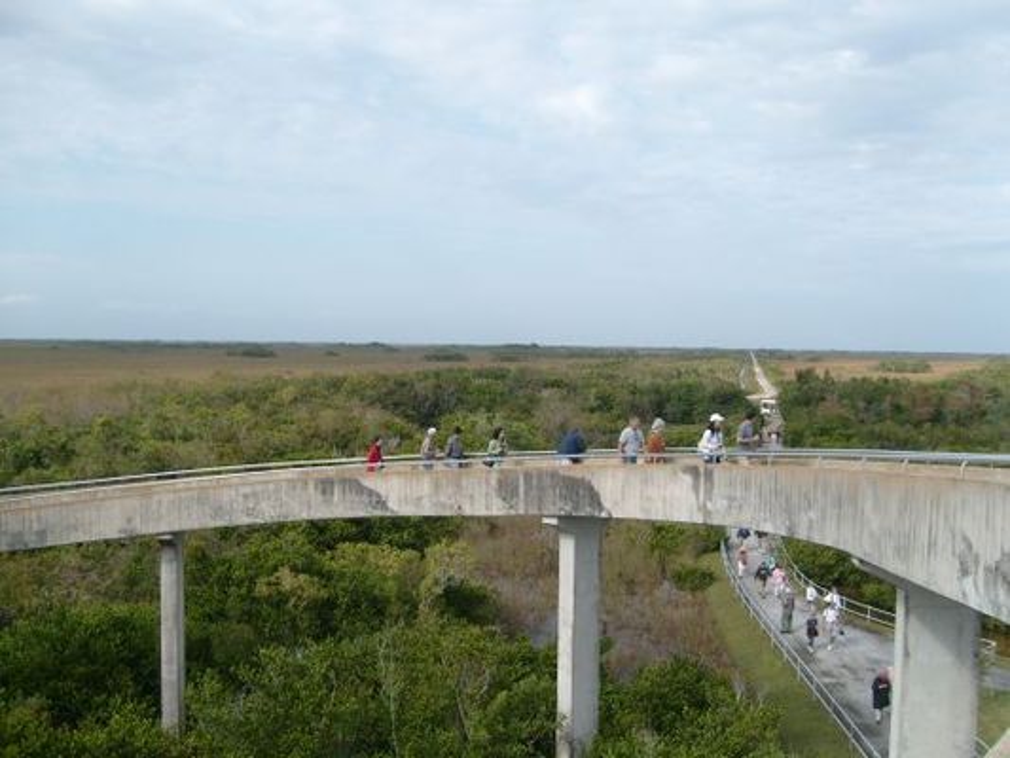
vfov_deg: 40.7
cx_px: 505
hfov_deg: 52.6
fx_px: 1021
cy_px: 379
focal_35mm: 35
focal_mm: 5.8
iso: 80
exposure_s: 1/250
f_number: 7.1
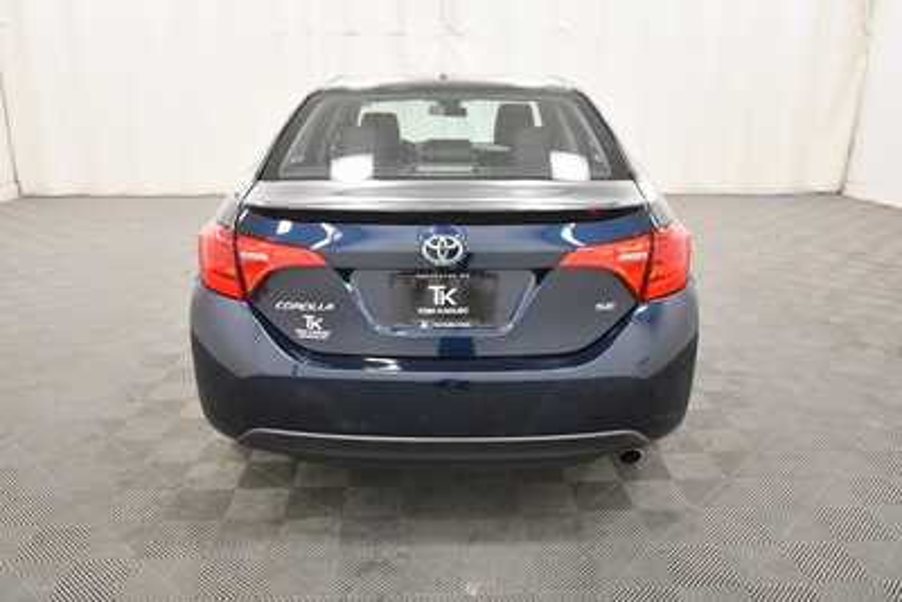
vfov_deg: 43.6
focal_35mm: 30
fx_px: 752
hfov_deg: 61.9
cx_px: 451
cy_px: 301
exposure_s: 1/125
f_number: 5.6
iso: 1800
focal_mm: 20
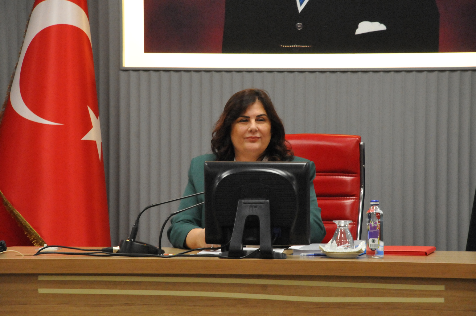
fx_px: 2674
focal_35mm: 202
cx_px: 238
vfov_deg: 6.8
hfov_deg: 10.2
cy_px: 158
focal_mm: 135
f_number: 8
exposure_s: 1/80
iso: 3200
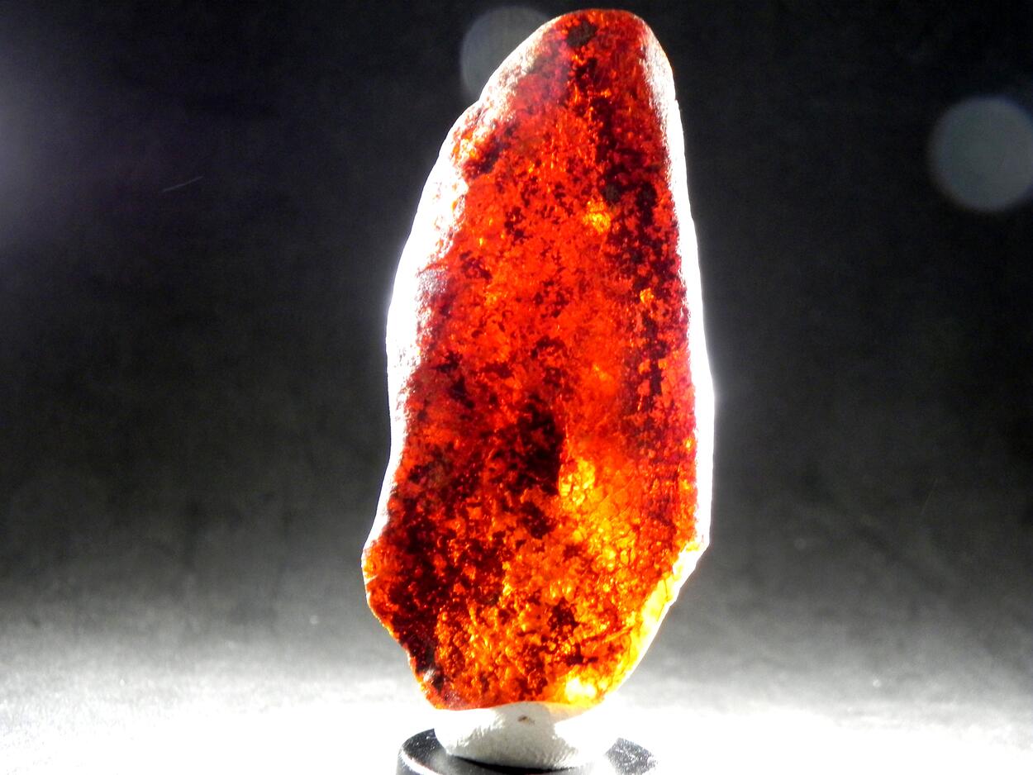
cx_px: 516
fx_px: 1970
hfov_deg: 29.4
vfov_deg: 22.3
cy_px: 388
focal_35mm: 66
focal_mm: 11.8
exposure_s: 1/8.1
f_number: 3.5
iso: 400
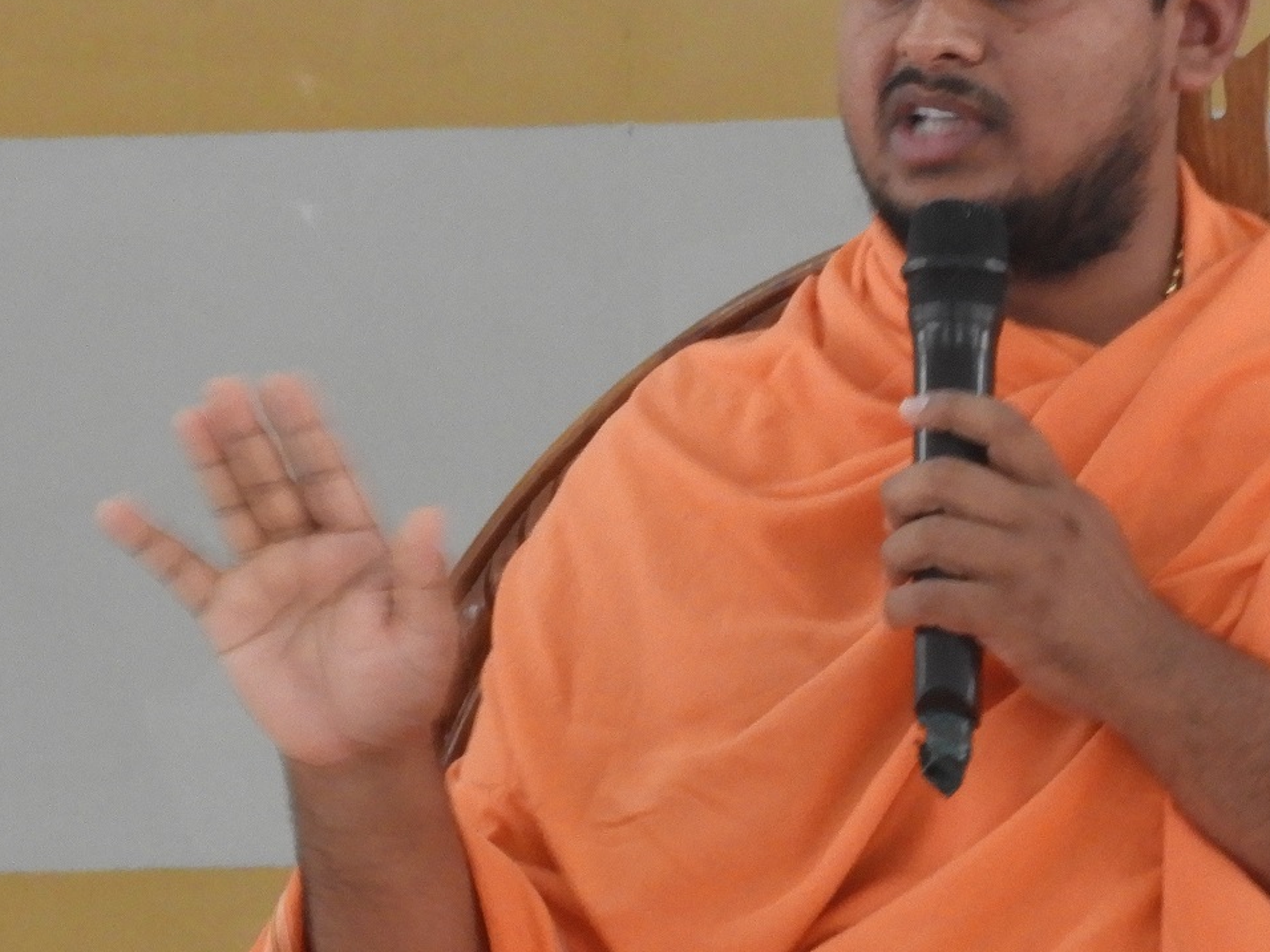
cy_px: 477
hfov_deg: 5.4
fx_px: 13538
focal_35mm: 369
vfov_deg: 4.0
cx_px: 1222
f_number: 5.2
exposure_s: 1/15
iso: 500
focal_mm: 30.5
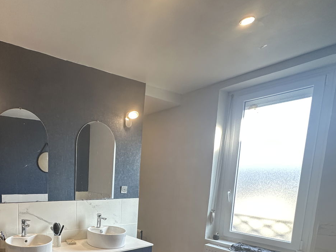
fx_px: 233
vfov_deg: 52.5
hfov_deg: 66.0
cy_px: 208
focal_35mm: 24
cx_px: 74
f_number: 2.2
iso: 160
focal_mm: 2.22
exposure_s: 1/99
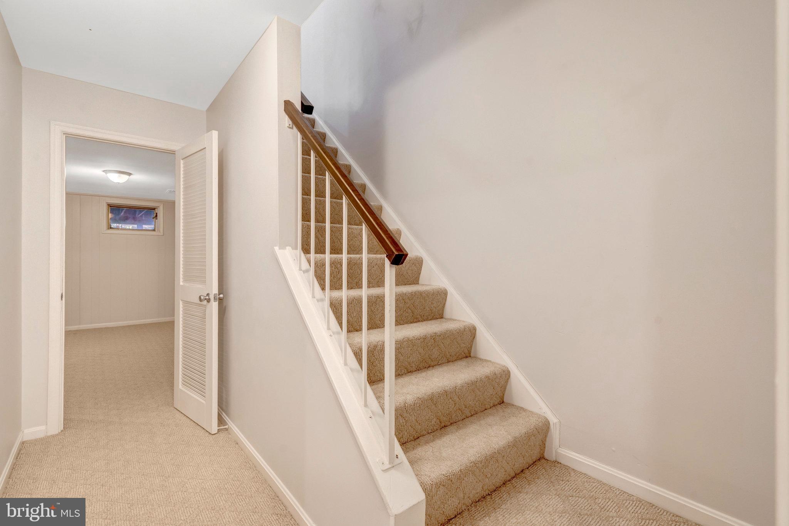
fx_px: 351
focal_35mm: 16
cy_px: 263
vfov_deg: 73.7
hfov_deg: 96.7
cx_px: 394
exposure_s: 1/10
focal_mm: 16
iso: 1250
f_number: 8
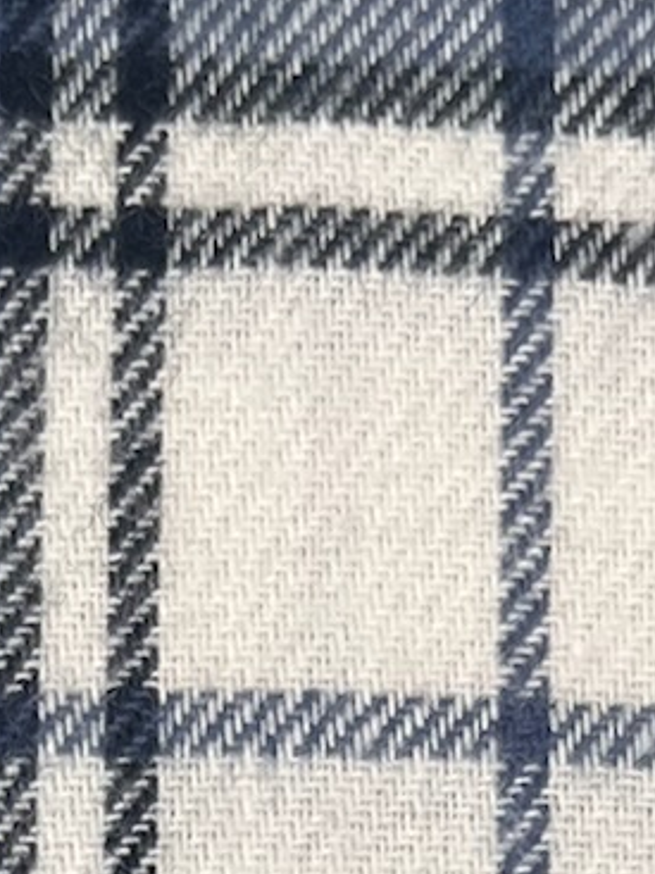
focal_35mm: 145
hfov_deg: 10.2
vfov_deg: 11.4
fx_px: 3660
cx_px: 83
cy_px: 2072
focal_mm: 5.1
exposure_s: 1/539
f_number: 1.6
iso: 50
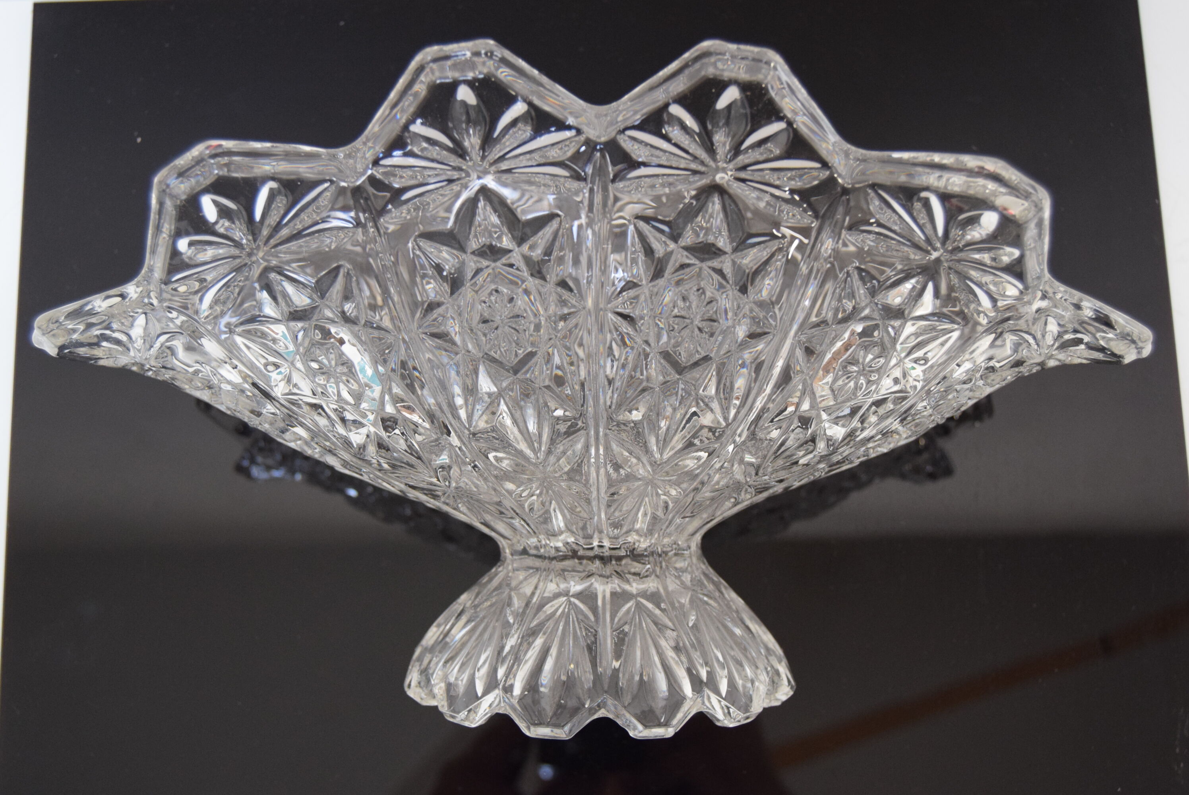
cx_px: 594
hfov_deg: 42.3
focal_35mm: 46
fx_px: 1537
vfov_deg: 29.0
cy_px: 398
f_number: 5
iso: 1600
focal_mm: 31
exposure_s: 1/100
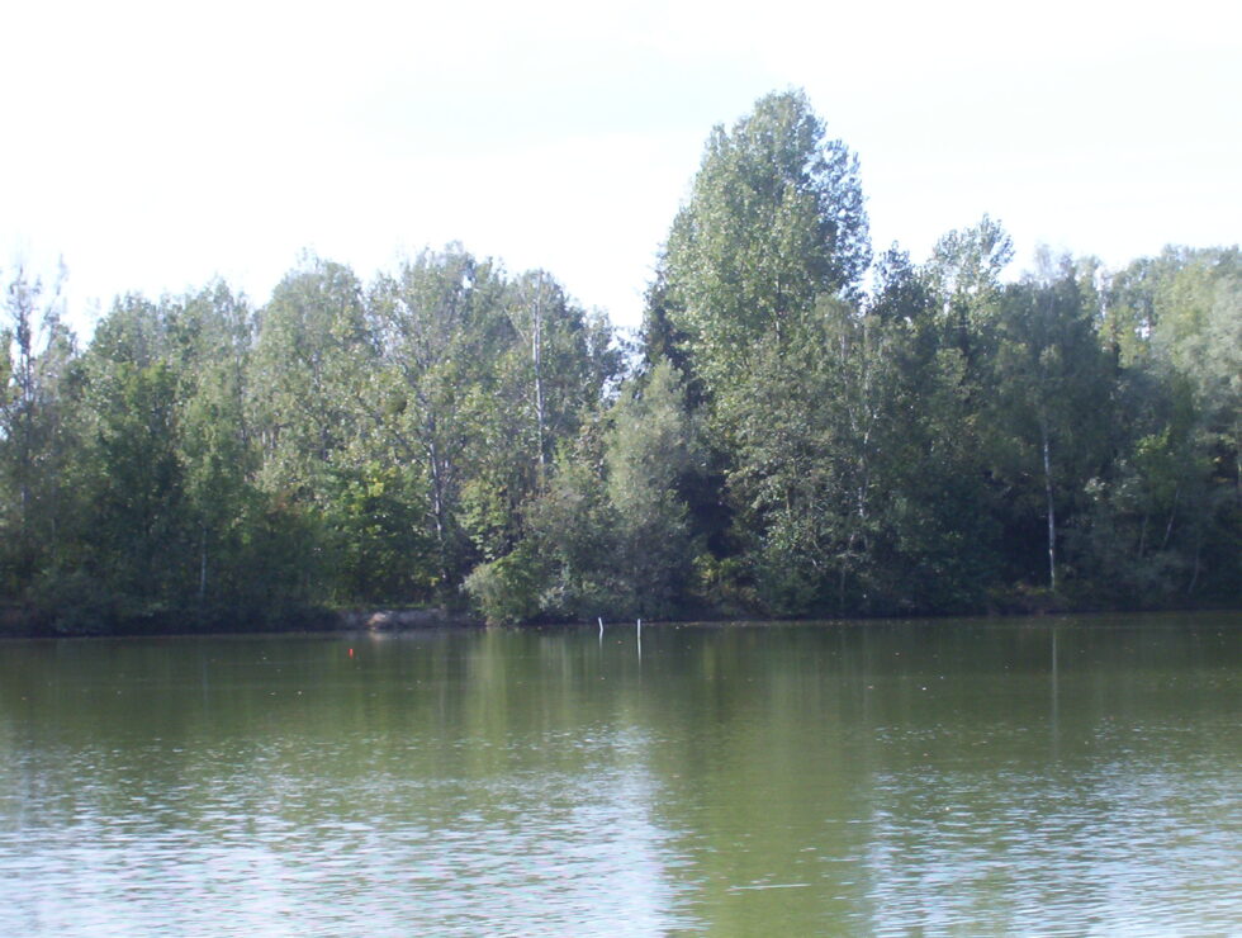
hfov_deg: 18.2
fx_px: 3884
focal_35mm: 108
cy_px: 469
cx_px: 621
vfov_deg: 13.8
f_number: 4.72
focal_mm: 16.61
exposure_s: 1/293
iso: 100
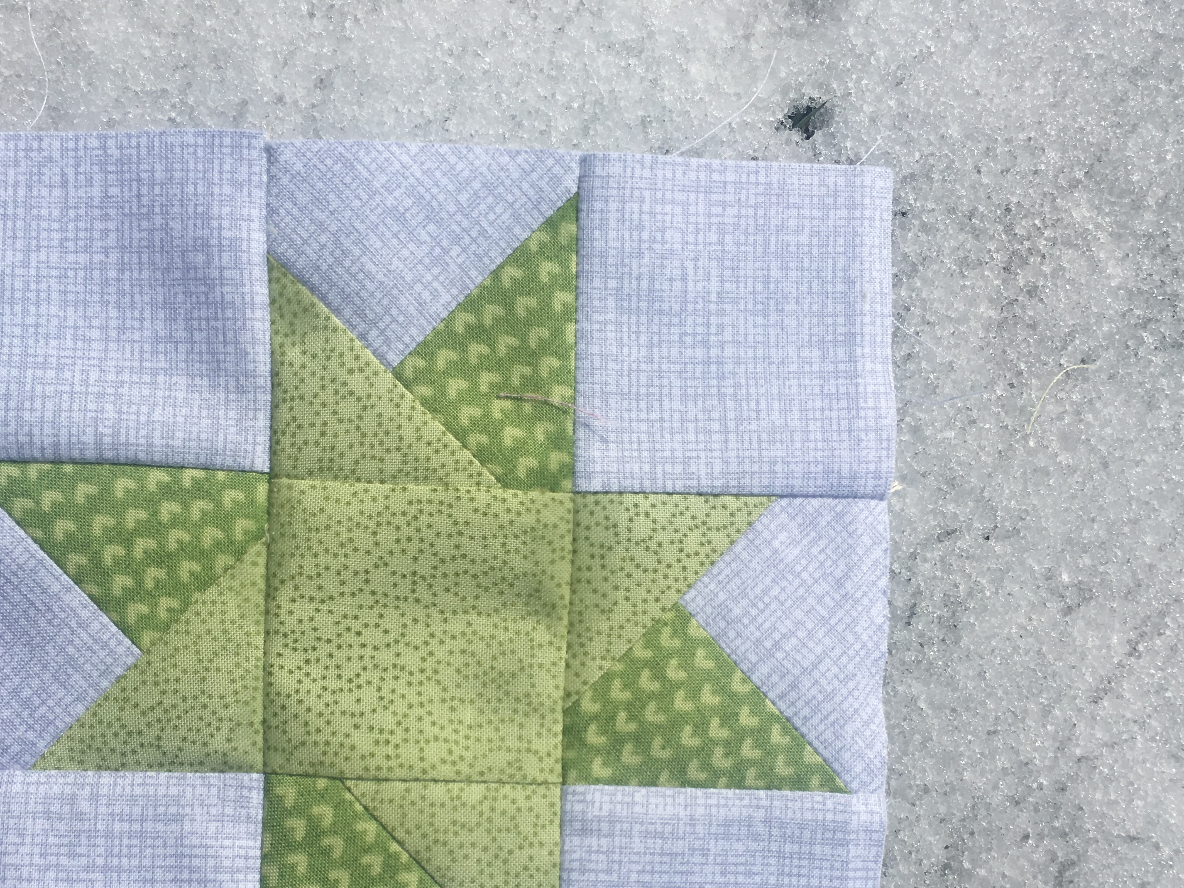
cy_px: 618
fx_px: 1402
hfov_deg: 45.7
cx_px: 521
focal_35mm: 41
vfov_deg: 34.7
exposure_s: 1/3663
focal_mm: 4.15
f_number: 2.2
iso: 25
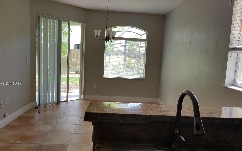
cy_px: 84
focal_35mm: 28
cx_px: 121
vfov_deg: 44.5
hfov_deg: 66.5
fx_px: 185
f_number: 1.7
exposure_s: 1/255
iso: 50
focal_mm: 4.25
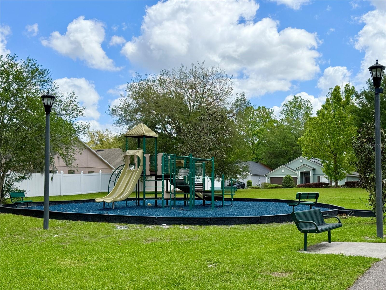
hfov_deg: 39.7
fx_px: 535
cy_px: 145
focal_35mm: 48
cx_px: 193
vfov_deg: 30.3
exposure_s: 1/5587
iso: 64
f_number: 1.78
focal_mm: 6.76
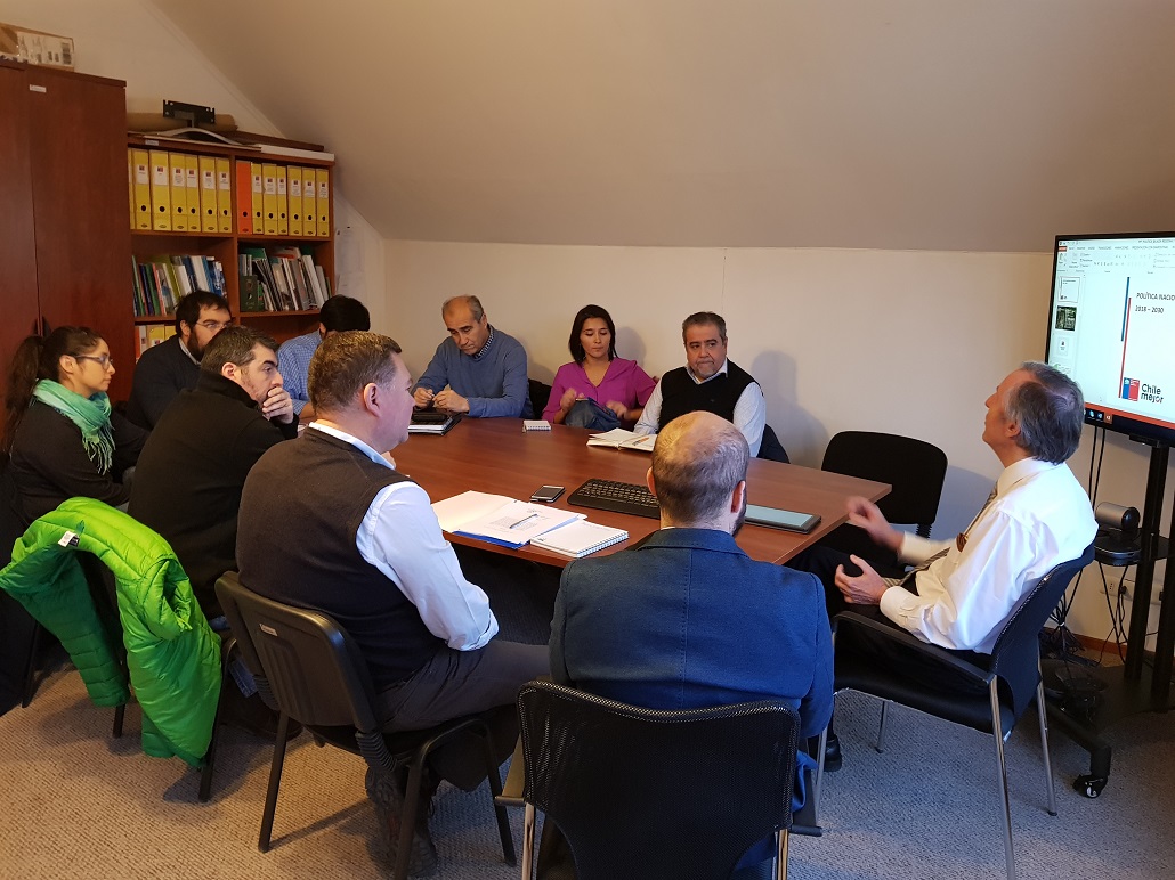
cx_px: 588
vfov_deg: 53.0
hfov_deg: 67.3
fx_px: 882
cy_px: 440
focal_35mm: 26
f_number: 1.7
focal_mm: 4.2
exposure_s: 1/17
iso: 200
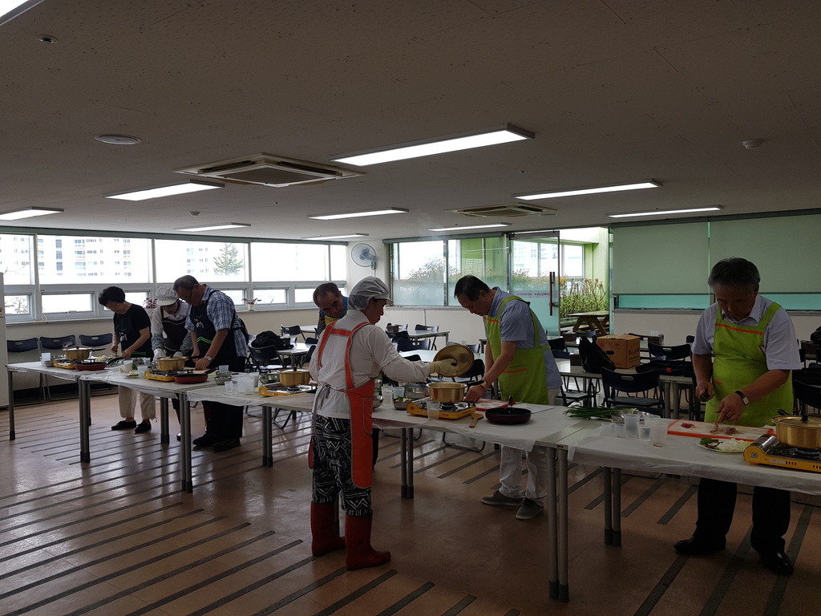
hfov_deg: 67.3
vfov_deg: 53.1
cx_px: 410
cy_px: 308
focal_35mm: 26
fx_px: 617
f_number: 1.7
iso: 40
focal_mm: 4.3
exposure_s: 1/168
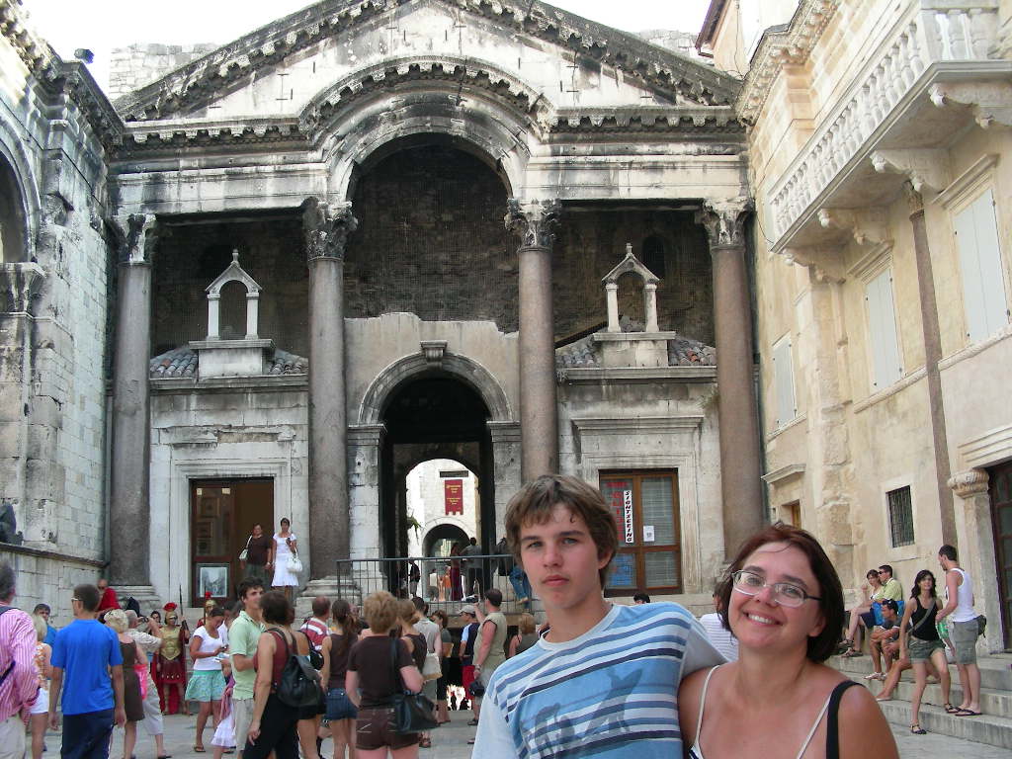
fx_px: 1111
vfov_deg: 37.7
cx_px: 506
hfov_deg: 49.0
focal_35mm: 38
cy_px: 380
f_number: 3.5
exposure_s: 1/74
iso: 50
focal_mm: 6.3
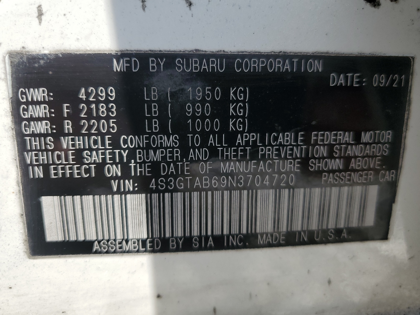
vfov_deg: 53.1
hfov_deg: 67.3
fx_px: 315
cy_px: 158
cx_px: 210
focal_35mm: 26
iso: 50
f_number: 1.5
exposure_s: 1/1429
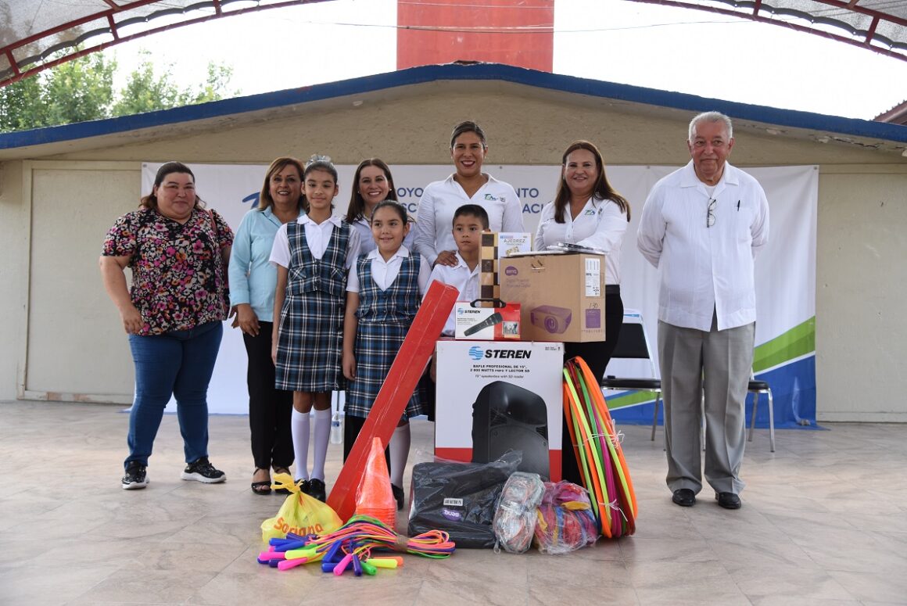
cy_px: 303
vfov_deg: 35.1
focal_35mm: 38
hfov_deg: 50.7
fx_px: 958
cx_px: 454
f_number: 4
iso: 100
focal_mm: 38
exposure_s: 1/100
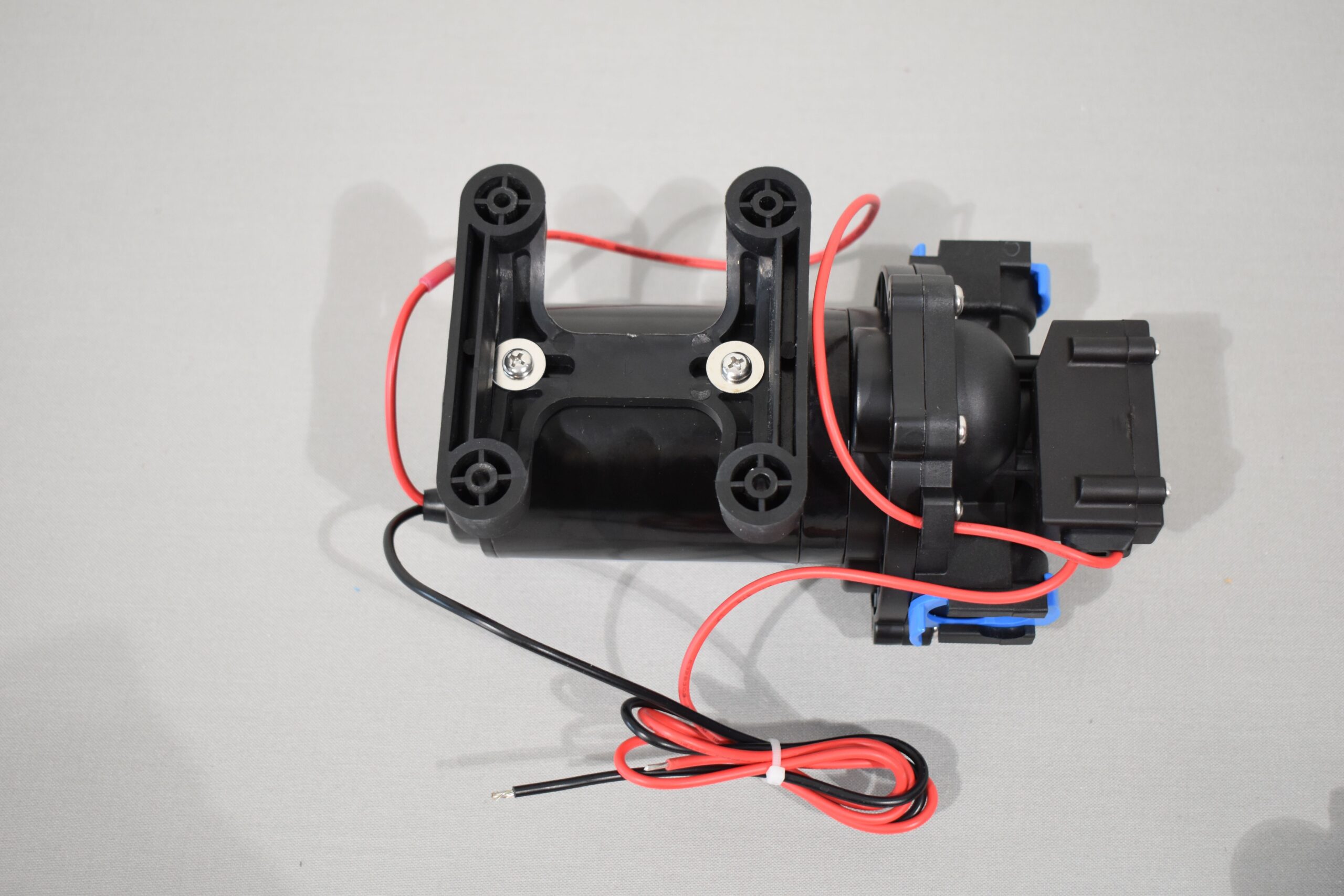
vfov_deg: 28.1
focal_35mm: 48
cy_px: 448
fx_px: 1792
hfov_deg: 41.1
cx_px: 672
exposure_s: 1/125
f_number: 4.5
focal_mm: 32
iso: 900
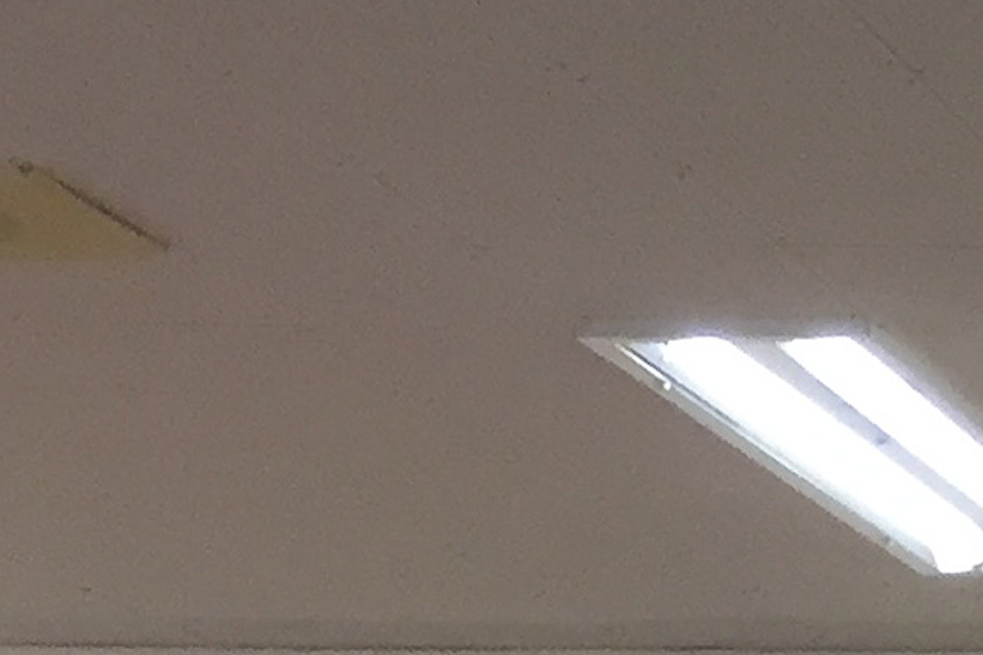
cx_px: 2241
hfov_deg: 12.1
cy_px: 1441
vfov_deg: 9.0
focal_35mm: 141
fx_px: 3849
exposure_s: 1/30
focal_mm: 4.15
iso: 64
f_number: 2.2
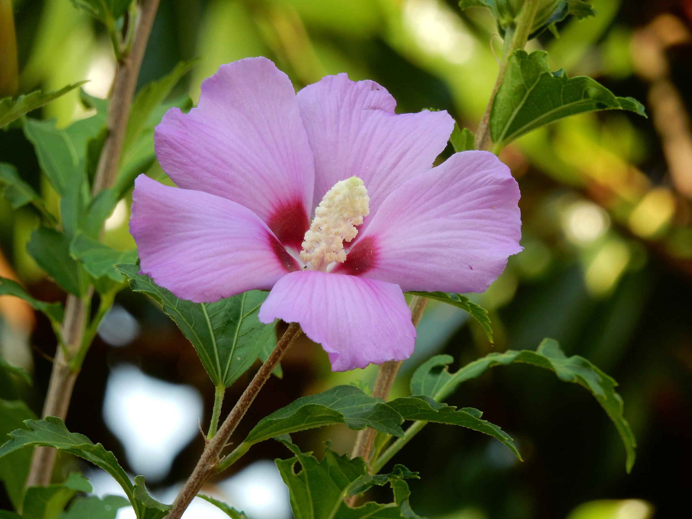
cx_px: 346
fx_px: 8996
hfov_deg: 4.4
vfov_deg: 3.3
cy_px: 260
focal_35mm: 450
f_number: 6.3
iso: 125
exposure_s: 1/80
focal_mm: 80.3
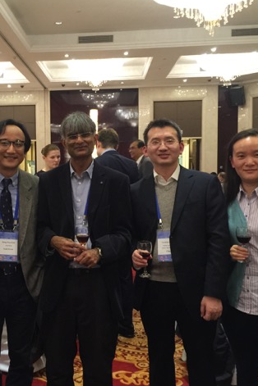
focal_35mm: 41
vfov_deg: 47.4
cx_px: 66
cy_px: 192
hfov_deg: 32.1
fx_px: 441
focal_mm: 4.15
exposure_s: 1/17
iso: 125
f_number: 2.2
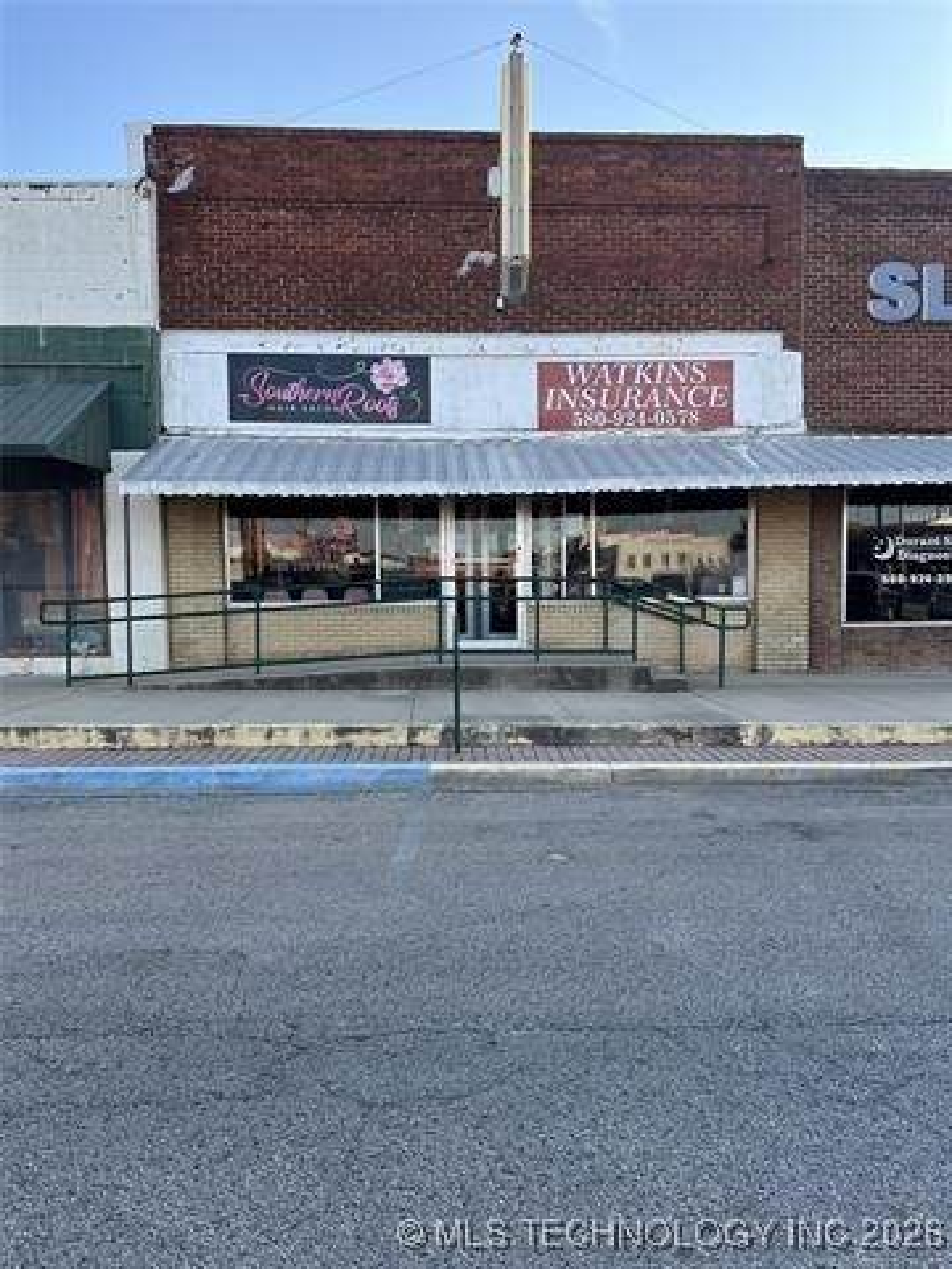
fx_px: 880
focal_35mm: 24
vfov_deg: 71.6
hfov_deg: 56.8
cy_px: 634
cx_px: 476
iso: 80
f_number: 1.78
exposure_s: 1/756
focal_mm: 6.86
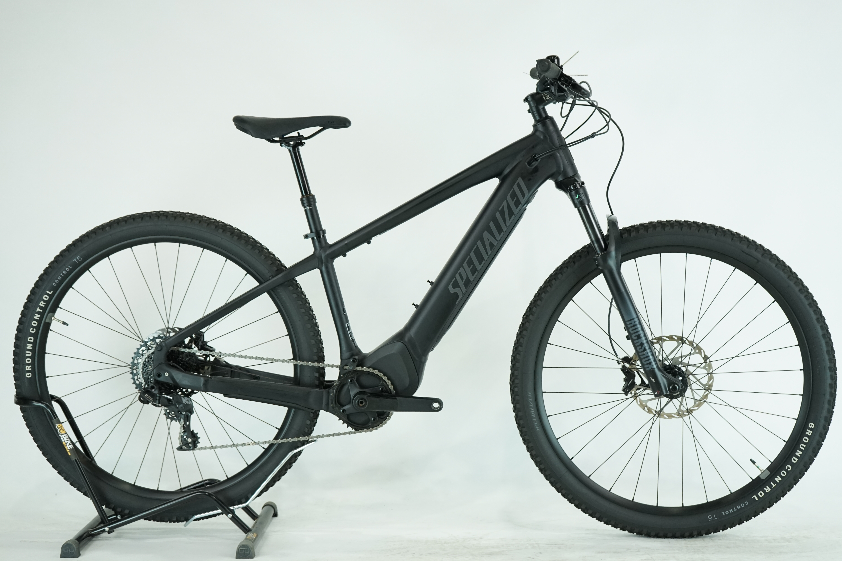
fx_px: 1427
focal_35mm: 61
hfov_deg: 32.9
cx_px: 421
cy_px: 280
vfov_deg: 22.3
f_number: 5.6
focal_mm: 61
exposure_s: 1/200
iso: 1250
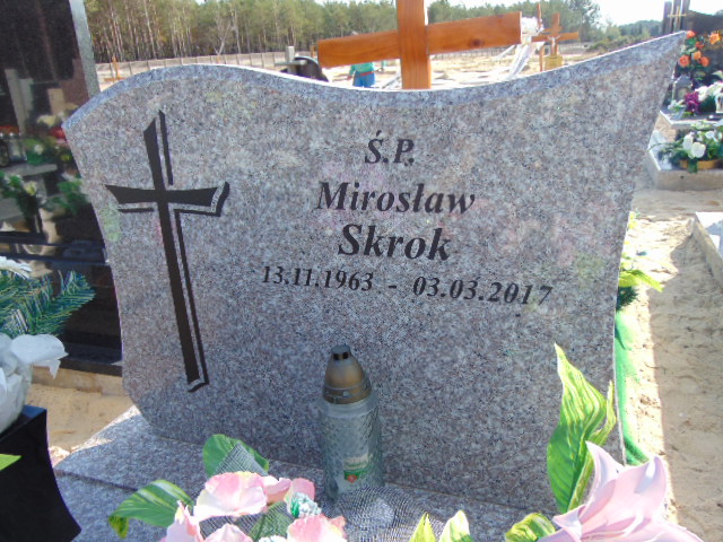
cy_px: 271
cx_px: 362
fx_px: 627
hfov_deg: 60.0
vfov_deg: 46.8
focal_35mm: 30
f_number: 3.1
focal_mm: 5.4
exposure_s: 1/400
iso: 80
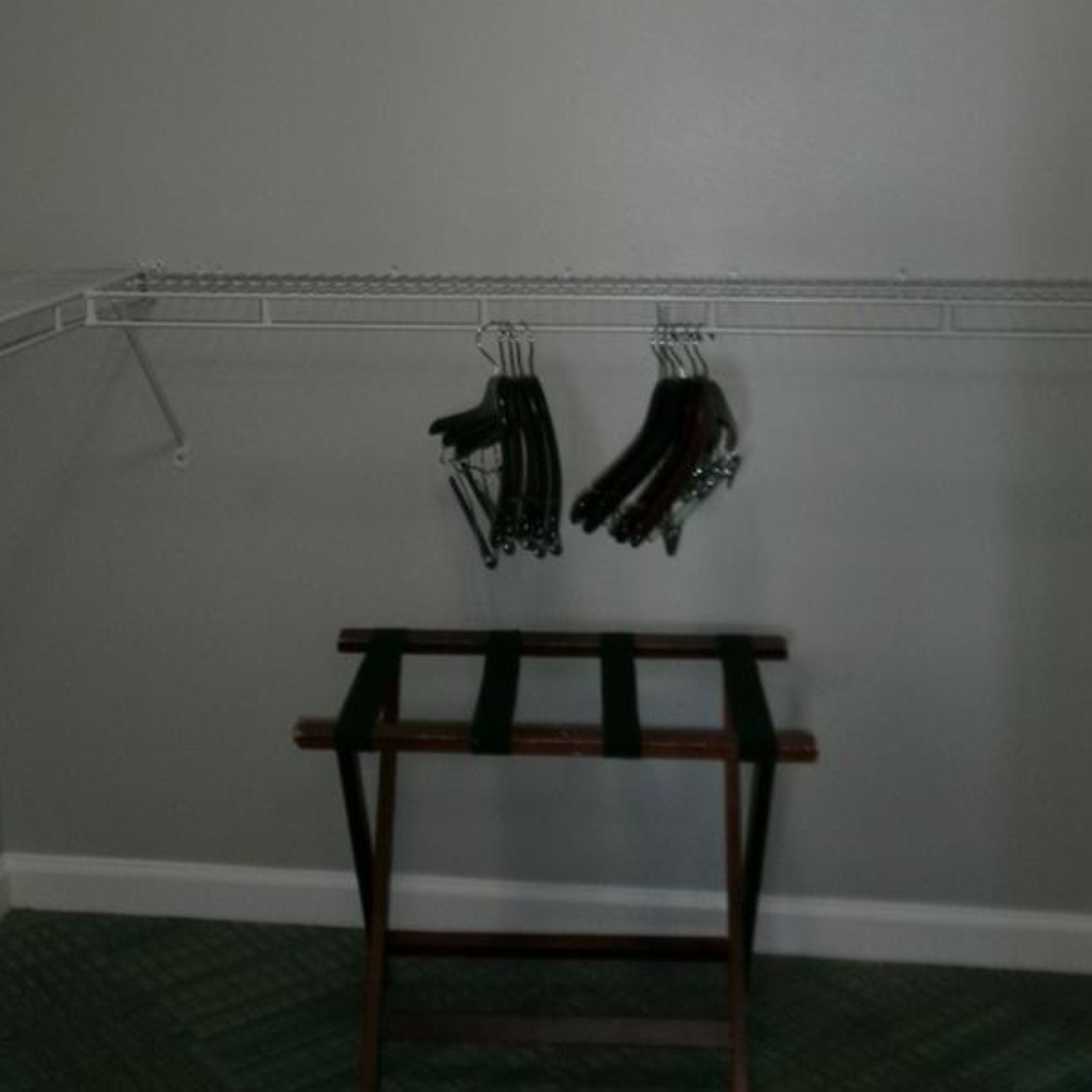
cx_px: 496
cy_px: 314
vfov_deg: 33.5
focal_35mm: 50
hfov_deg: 34.0
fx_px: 1785
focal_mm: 5.1
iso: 200
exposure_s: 1/34
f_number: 3.9
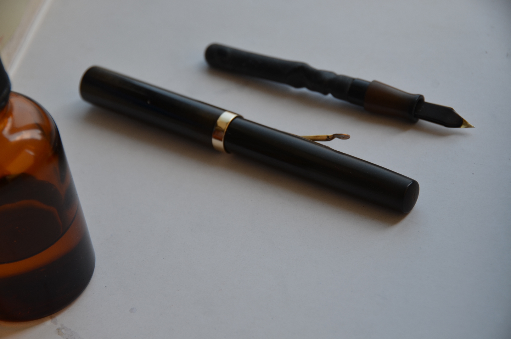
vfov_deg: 10.1
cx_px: 256
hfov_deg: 15.2
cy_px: 170
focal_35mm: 135
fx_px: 1912
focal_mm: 90
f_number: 7.1
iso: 200
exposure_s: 1/200
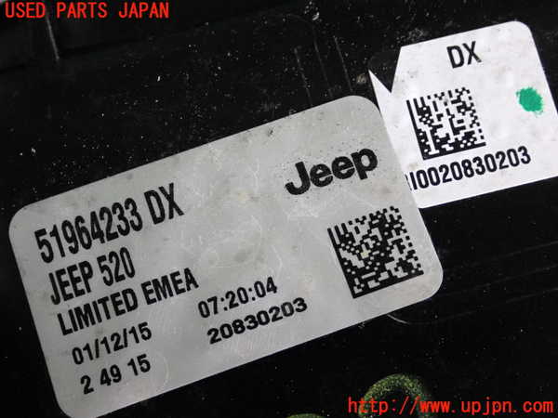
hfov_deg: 33.2
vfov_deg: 25.2
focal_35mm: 58
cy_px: 209
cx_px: 279
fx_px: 935
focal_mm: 10.35
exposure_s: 1/125
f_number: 3.5
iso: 1600
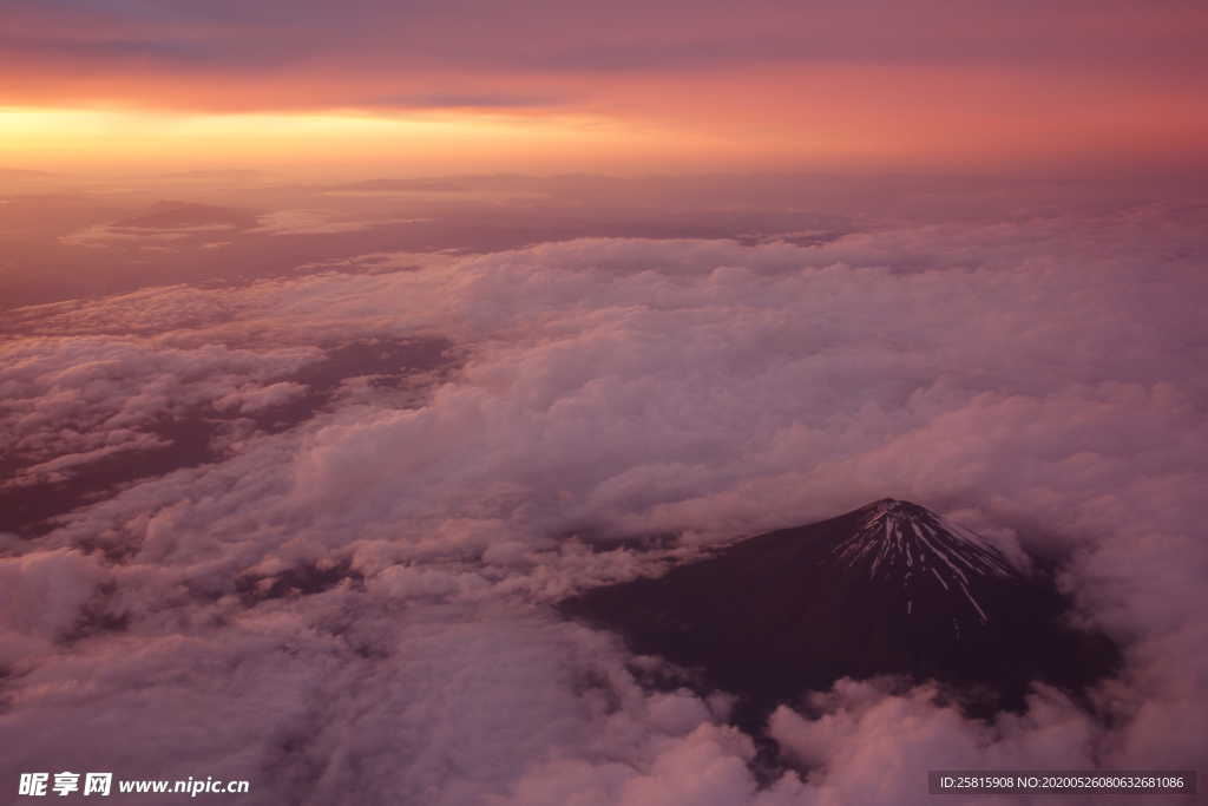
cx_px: 604
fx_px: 1107
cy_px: 403
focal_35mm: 33
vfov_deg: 40.0
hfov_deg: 57.2
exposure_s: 1/50
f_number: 2.5
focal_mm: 12.32
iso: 125
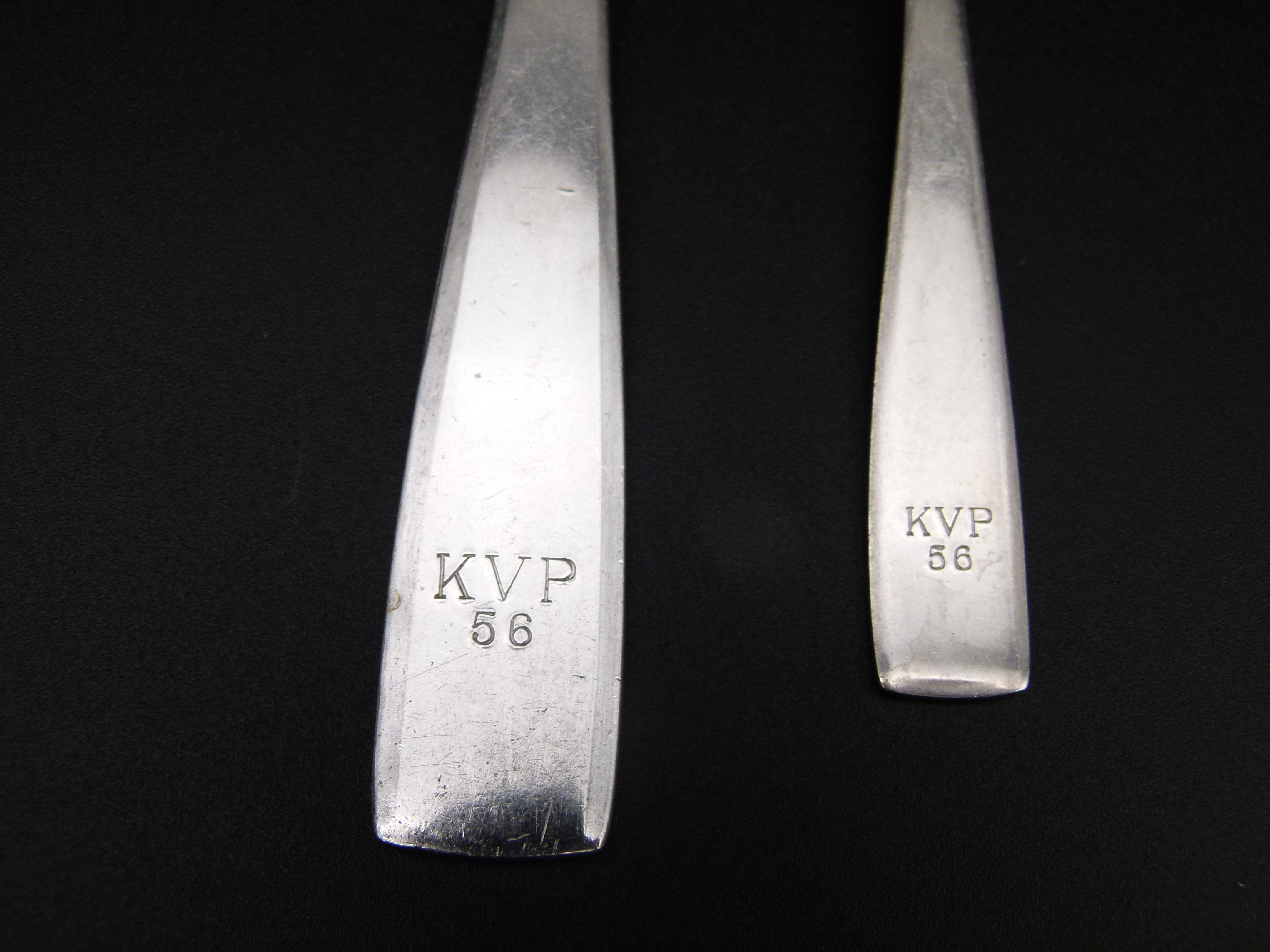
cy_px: 476
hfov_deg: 43.9
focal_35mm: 43
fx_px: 1578
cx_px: 635
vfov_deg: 33.6
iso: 100
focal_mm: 7.7
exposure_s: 1/125
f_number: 3.2
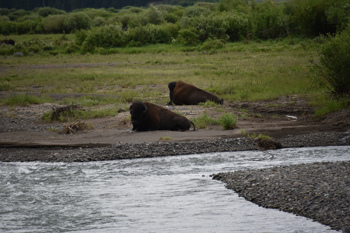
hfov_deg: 6.9
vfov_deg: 4.6
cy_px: 116
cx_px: 175
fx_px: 2917
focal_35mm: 300
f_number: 5.6
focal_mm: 300
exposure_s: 1/640
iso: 320
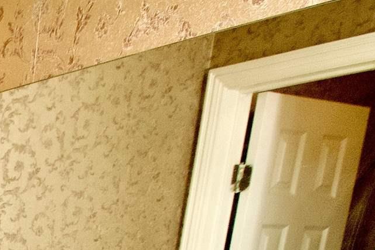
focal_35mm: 72
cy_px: 505
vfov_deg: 15.2
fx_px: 750
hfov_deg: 22.9
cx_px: -183
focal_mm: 10
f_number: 8
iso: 400
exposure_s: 1/60
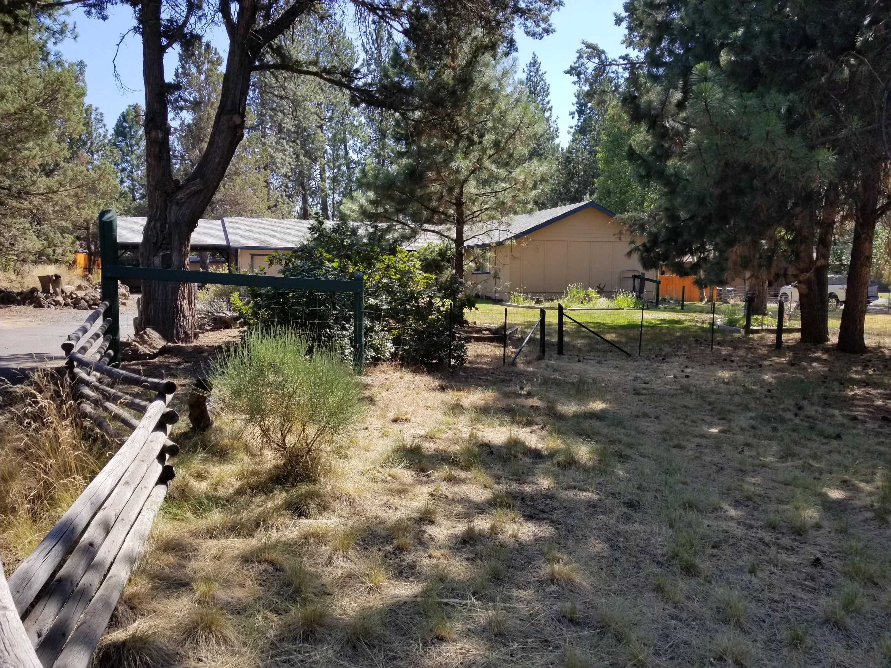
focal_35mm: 26
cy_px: 334
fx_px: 669
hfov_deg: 67.3
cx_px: 446
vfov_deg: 53.1
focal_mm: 4.3
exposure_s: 1/1325
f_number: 1.7
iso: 50
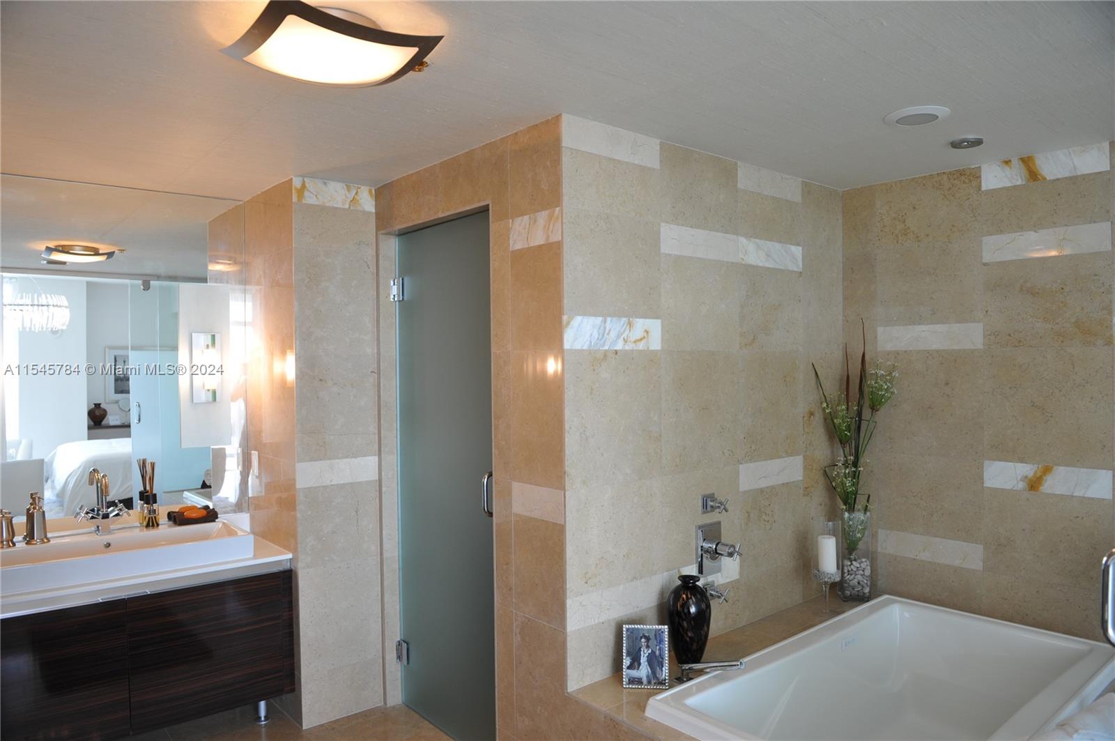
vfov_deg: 53.0
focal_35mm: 24
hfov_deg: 73.8
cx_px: 558
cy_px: 370
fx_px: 742
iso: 640
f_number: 5
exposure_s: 1/100
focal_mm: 24
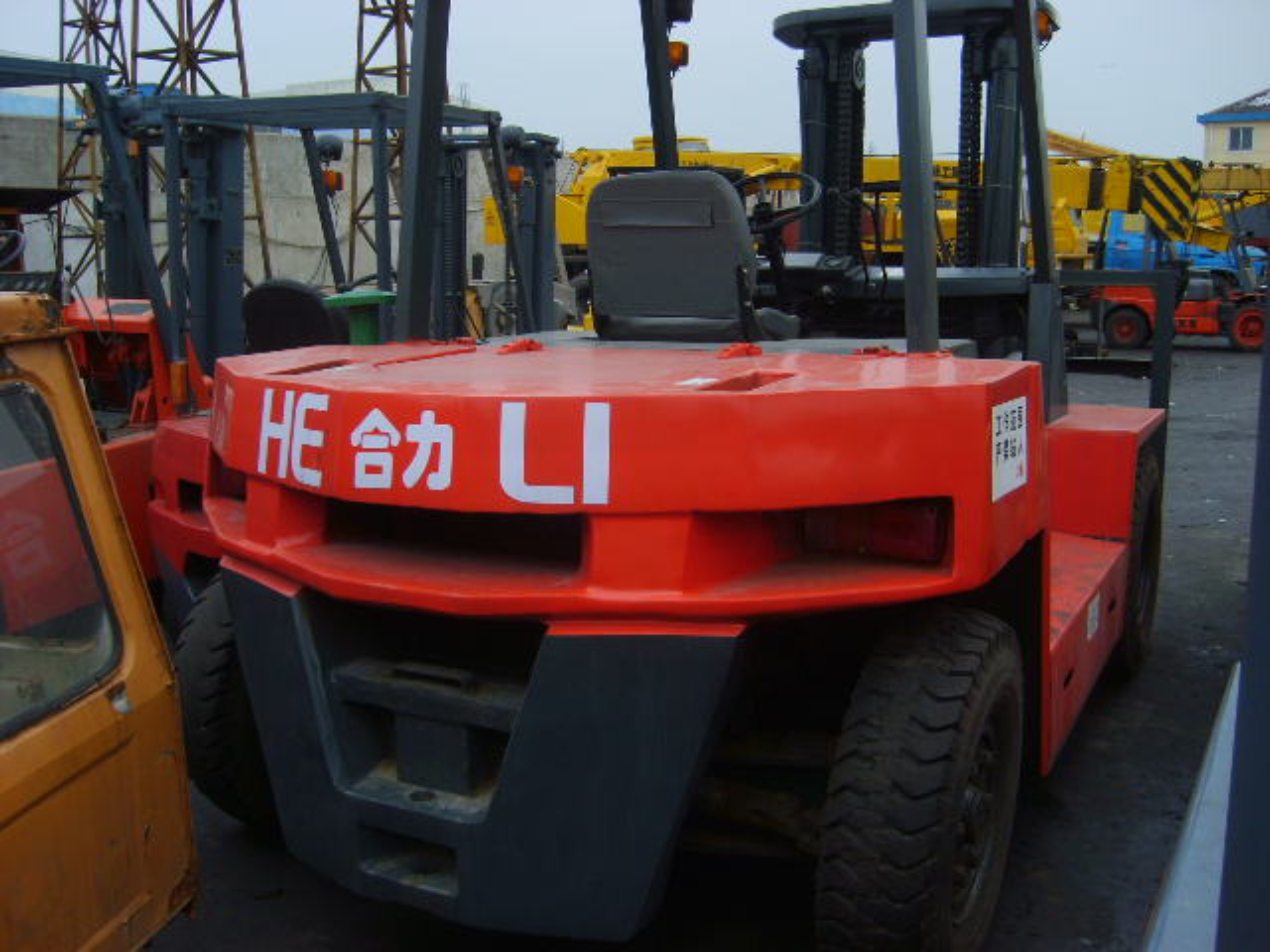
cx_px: 635
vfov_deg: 40.7
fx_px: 1284
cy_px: 476
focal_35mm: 35
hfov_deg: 52.6
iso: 50
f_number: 2.8
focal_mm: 5.8
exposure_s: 1/125
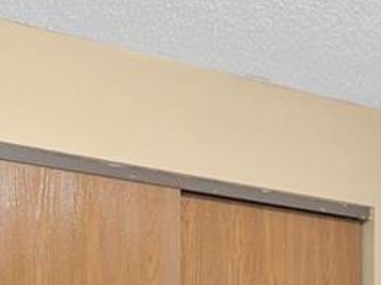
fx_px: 1034
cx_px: 407
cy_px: 477
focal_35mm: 94
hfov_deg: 20.0
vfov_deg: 14.3
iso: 400
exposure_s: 1
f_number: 9
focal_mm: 8
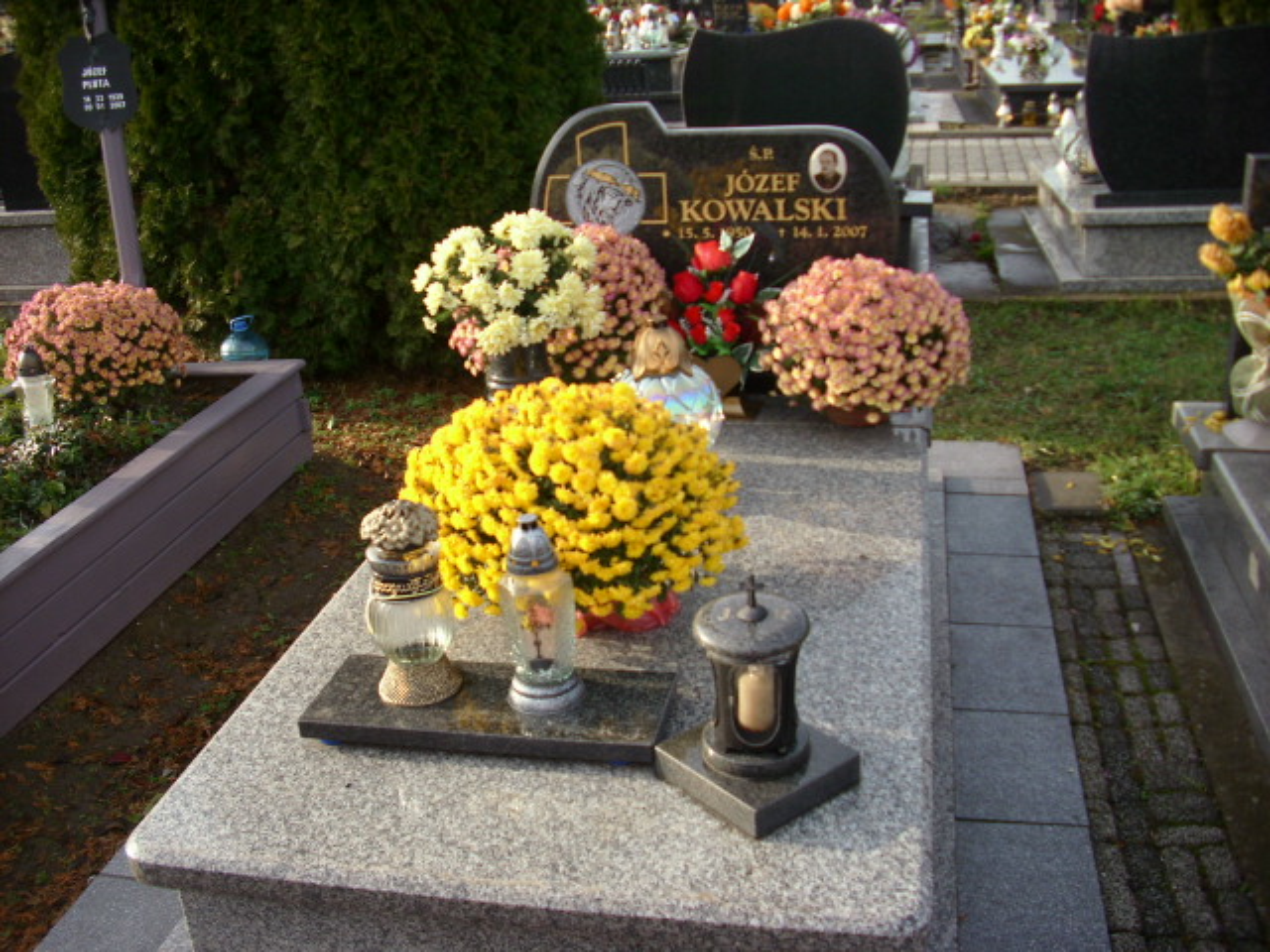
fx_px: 1357
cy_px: 476
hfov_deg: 50.1
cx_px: 635
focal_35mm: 37
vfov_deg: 38.7
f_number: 2.8
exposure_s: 1/369
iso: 50
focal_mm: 6.2
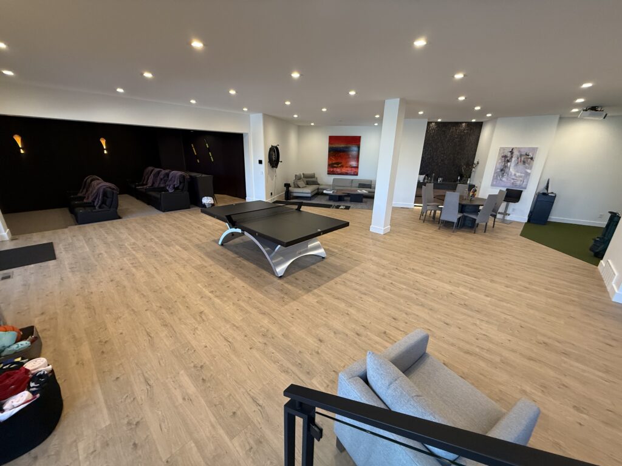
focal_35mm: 14
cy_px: 233
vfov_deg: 85.7
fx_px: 252
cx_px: 311
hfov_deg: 102.1
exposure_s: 1/120
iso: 320
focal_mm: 2.22
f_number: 2.2
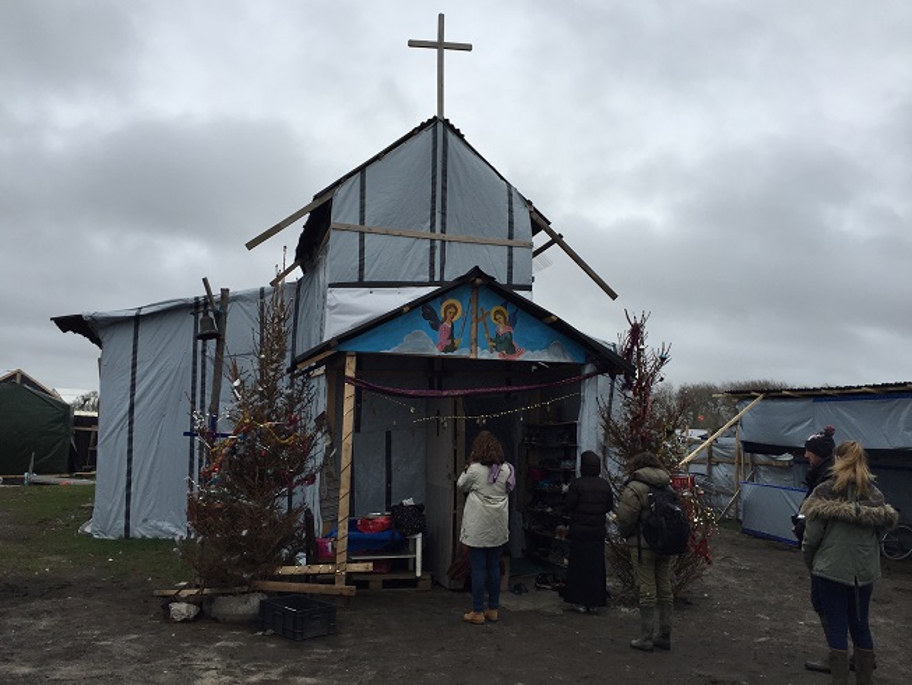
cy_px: 342
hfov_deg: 61.7
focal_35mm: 29
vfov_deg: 48.2
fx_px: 764
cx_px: 456
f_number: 2.2
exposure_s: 1/565
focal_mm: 4.15
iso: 32
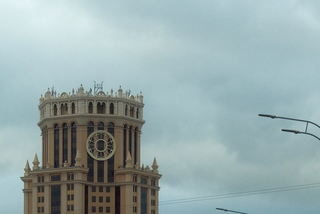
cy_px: 226
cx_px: 122
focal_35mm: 182
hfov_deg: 11.3
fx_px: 1618
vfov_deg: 7.5
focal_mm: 50
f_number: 7.1
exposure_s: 1/400
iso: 640
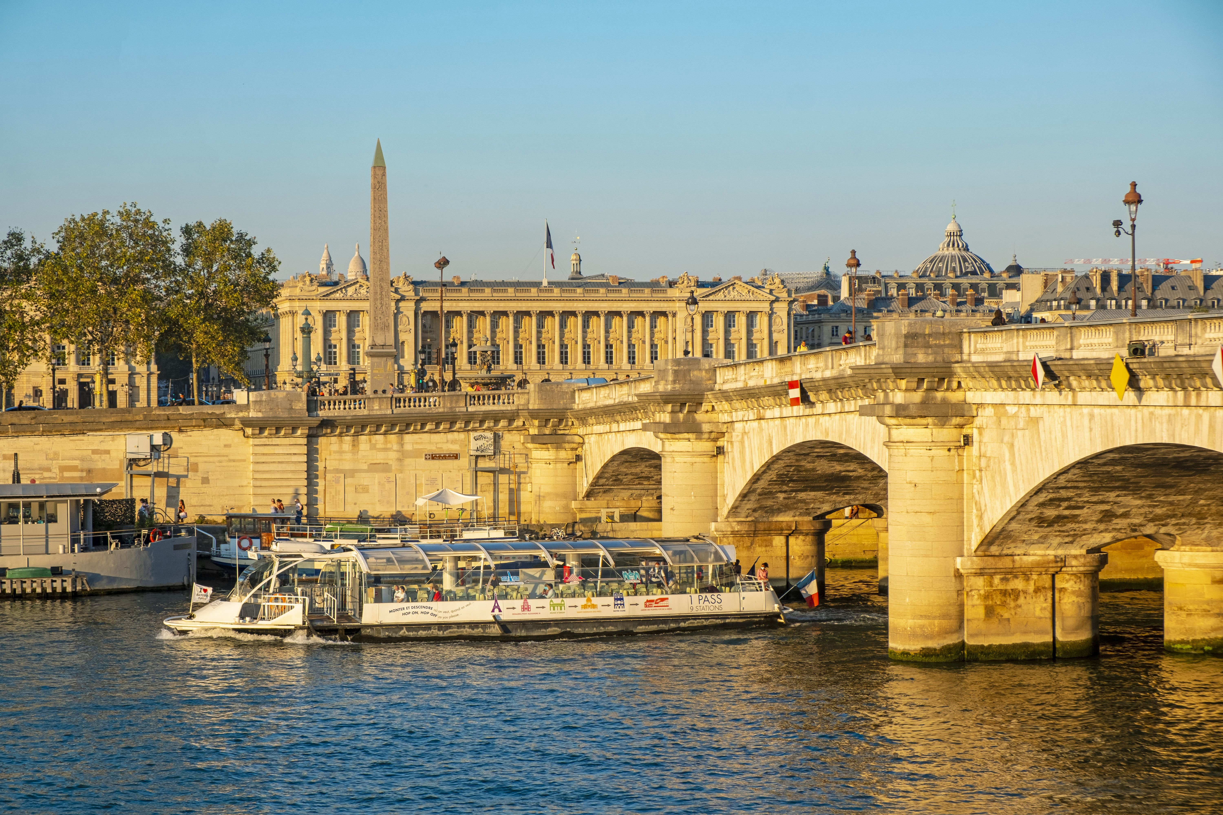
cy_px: 408
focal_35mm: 83
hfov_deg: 24.5
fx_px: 2819
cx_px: 612
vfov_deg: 16.5
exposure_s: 1/250
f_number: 8
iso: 200
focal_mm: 55
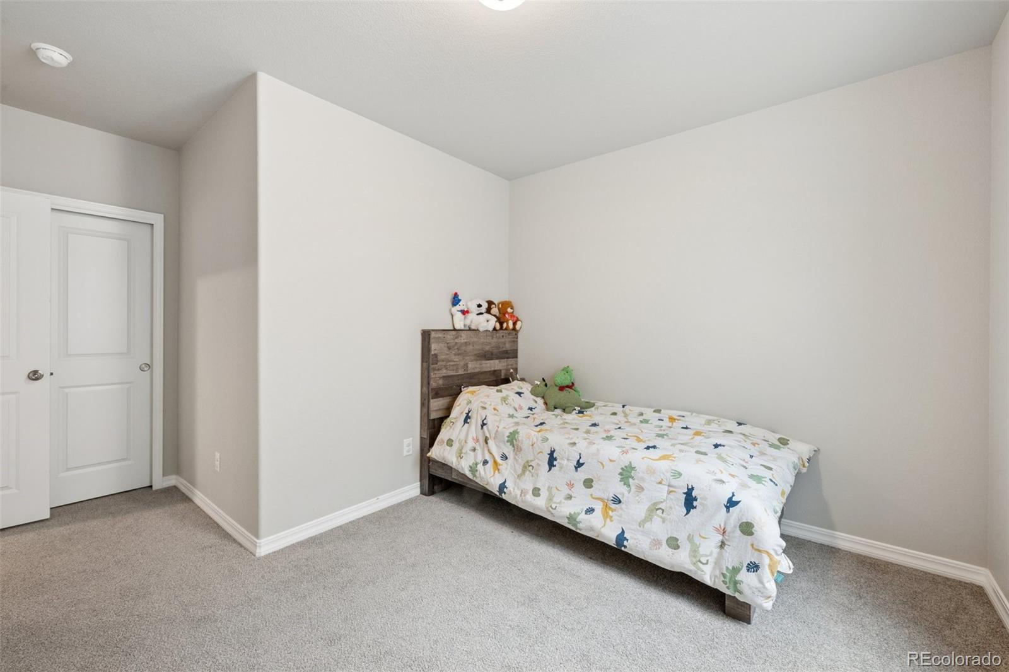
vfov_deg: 77.3
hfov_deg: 100.4
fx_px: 420
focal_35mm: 15
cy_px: 336
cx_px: 504
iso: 800
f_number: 11
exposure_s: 1/5
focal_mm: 15
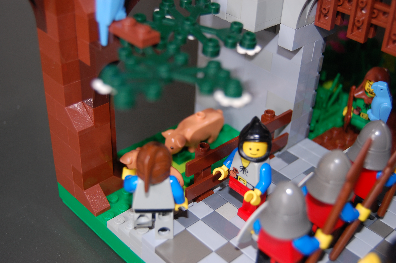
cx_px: 198
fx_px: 560
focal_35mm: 51
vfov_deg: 26.4
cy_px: 132
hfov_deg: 38.9
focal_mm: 34
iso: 360
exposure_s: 1/60
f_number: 4.5
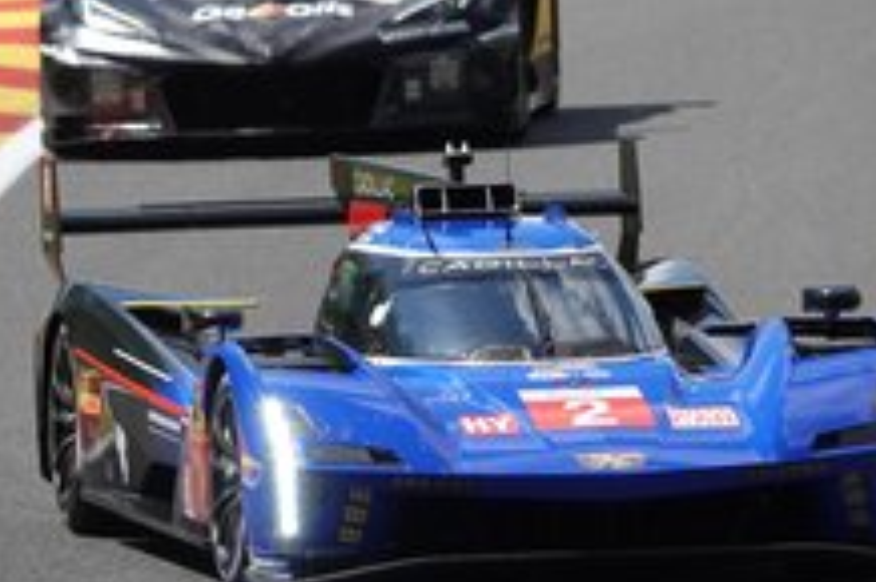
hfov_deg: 2.2
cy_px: 309
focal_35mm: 945
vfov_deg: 1.5
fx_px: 22977
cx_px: 438
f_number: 4.5
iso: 100
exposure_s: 1/800
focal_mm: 167.98
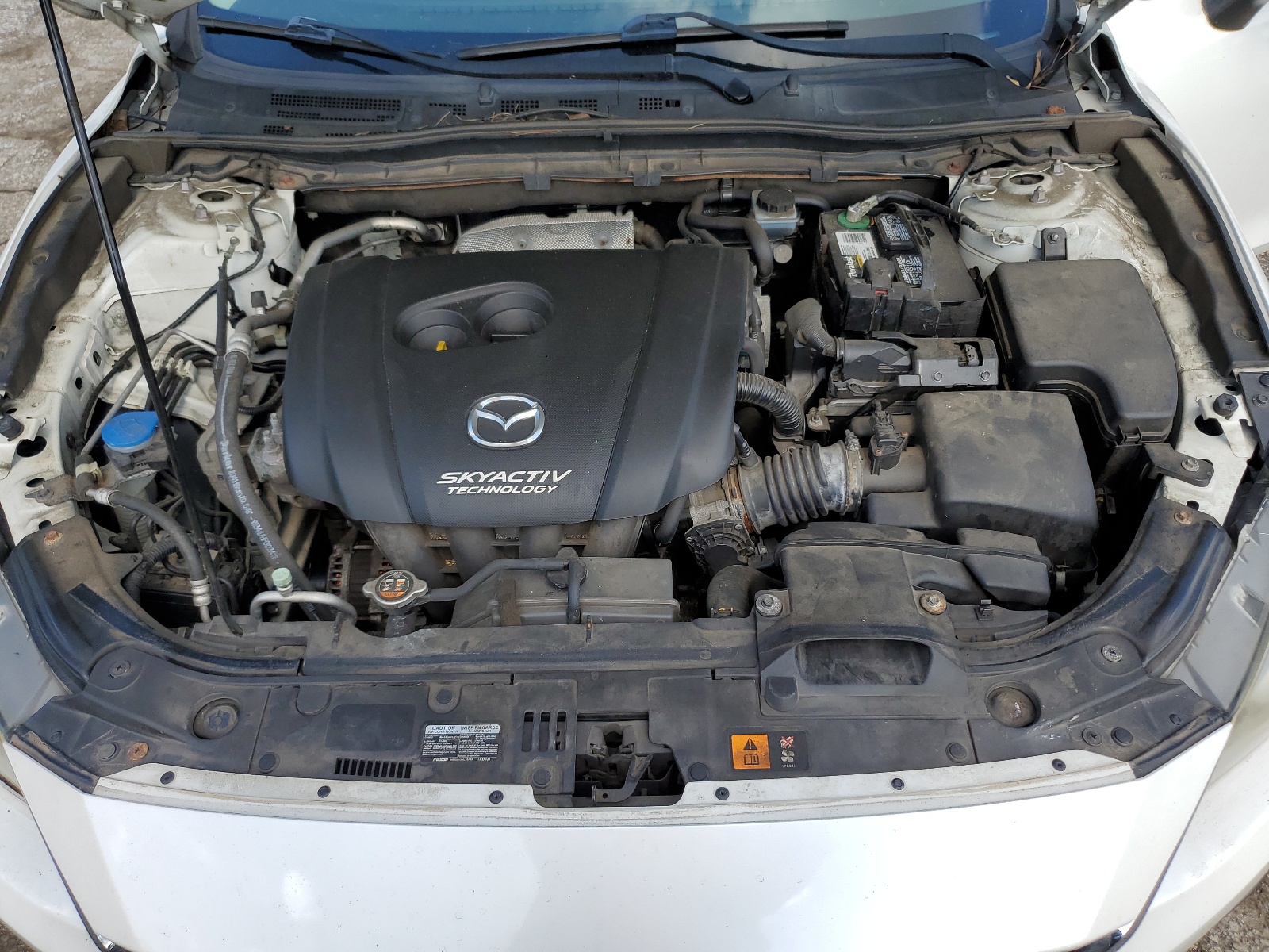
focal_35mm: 26
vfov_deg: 53.1
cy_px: 476
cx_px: 634
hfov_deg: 67.3
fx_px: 953
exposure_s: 1/909
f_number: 1.5
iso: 50
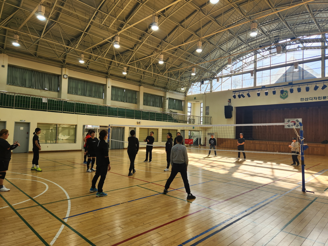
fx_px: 218
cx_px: 164
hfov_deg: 73.9
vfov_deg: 58.9
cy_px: 123
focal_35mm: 23
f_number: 1.8
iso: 20
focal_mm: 5.4
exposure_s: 1/180
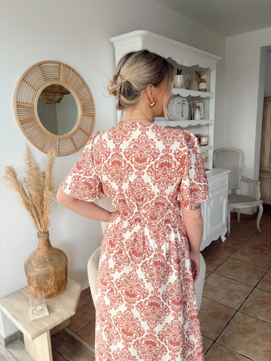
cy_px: 180
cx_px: 136
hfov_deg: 53.1
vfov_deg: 67.3
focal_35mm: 26
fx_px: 271
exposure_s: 1/50
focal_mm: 5.96
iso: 160
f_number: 1.6
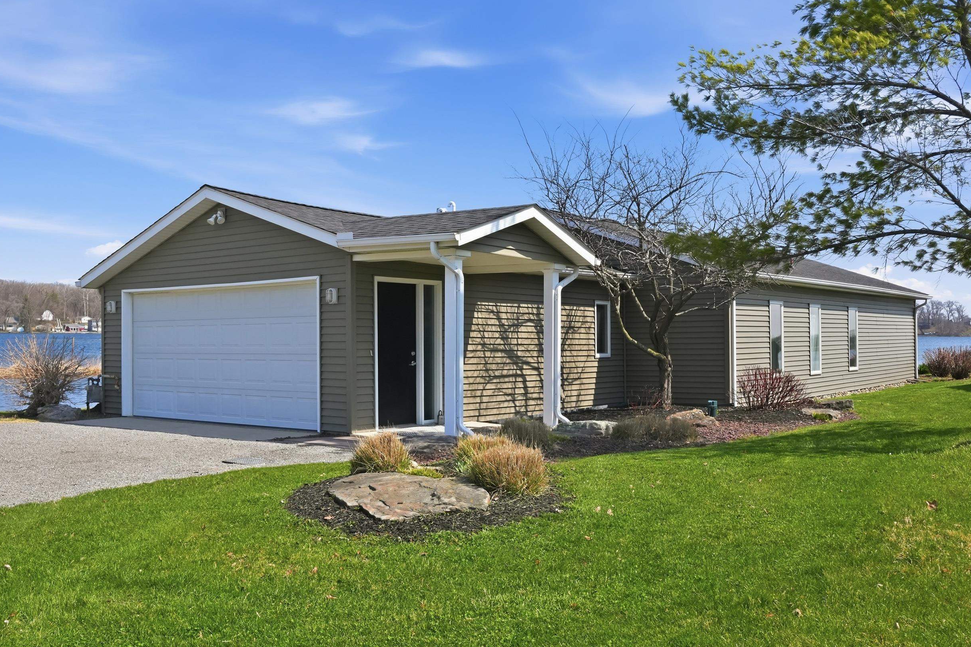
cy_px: 326
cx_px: 477
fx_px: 958
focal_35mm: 36
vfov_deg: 37.3
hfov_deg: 53.8
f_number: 9
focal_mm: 23
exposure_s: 1/1600
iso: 800
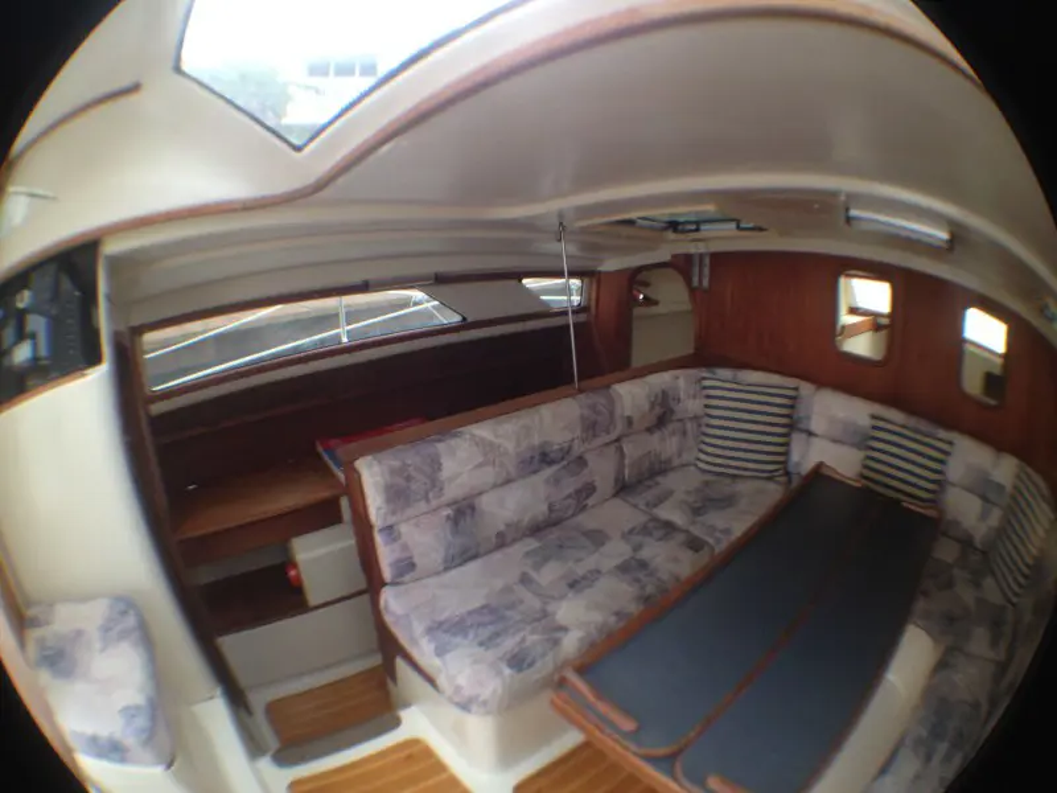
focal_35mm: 35
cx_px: 528
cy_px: 396
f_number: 2.4
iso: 80
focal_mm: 4.28
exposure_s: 1/20
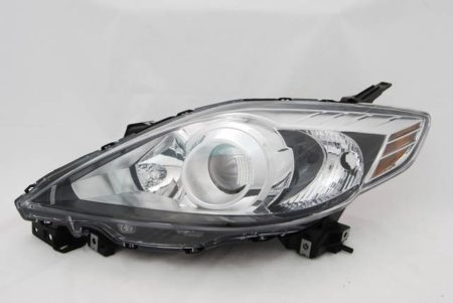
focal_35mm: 39
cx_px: 226
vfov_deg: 34.3
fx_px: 491
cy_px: 152
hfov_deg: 49.5
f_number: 11
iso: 100
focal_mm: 26
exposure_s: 1/1.3
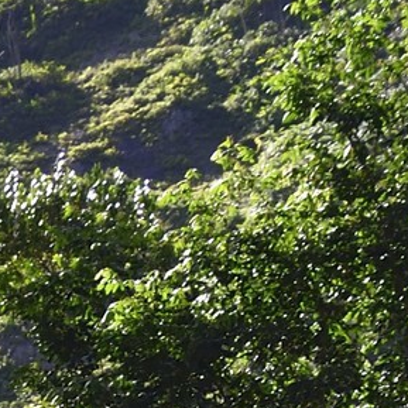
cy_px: 1626
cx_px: -459
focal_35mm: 247
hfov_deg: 6.8
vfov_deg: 6.0
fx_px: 3294
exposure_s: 1/200
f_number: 7.1
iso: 200
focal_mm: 35
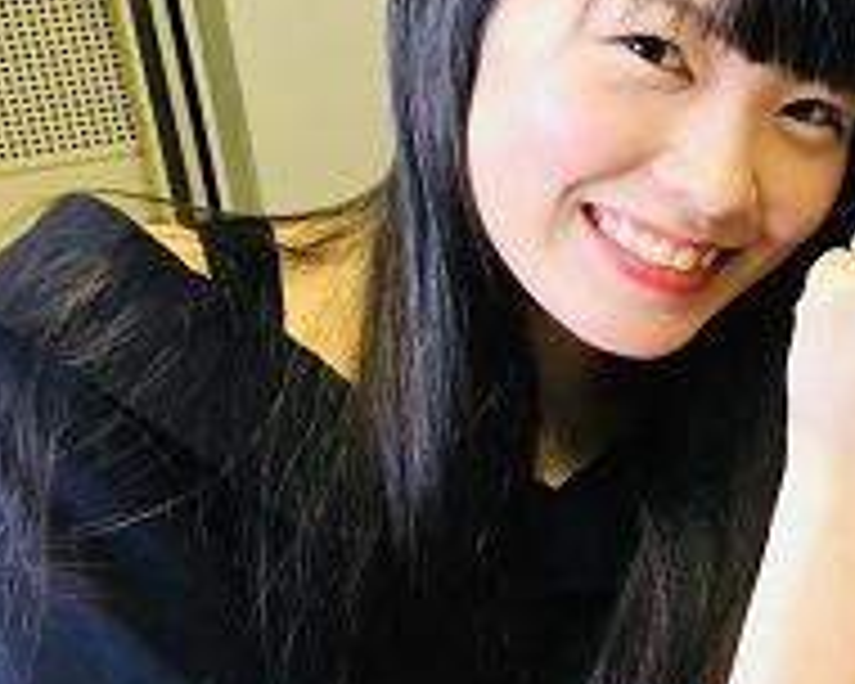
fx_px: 1493
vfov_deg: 25.8
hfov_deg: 29.4
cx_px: 891
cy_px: 281
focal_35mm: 59
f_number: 1.8
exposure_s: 1/25
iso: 40
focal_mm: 4
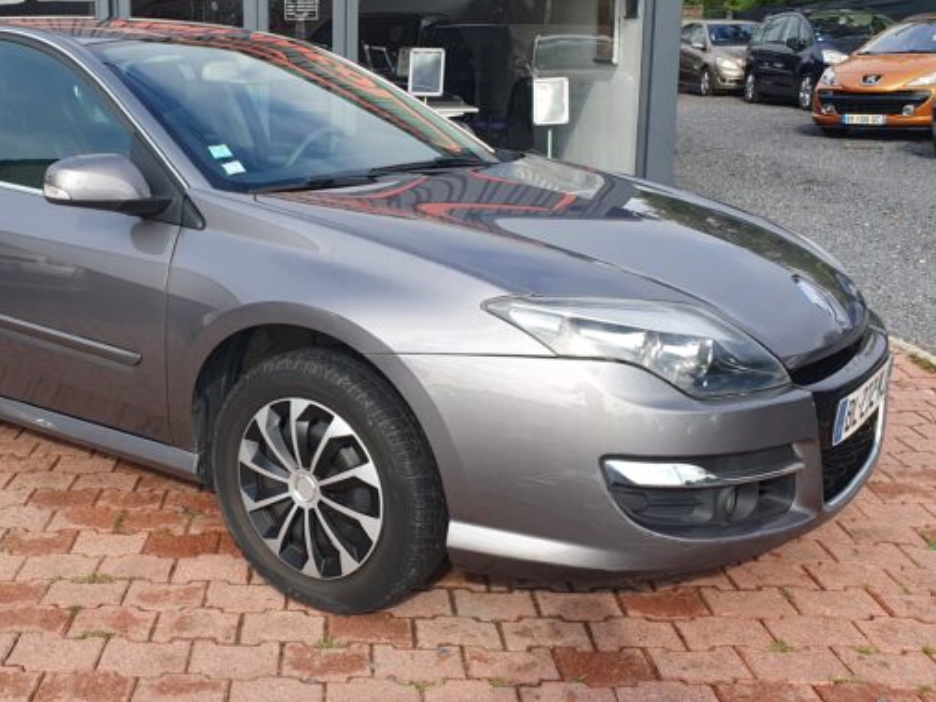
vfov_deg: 35.0
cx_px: 281
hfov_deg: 44.8
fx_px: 1108
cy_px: 284
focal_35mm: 41
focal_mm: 4.32
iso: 50
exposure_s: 1/694
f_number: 2.4
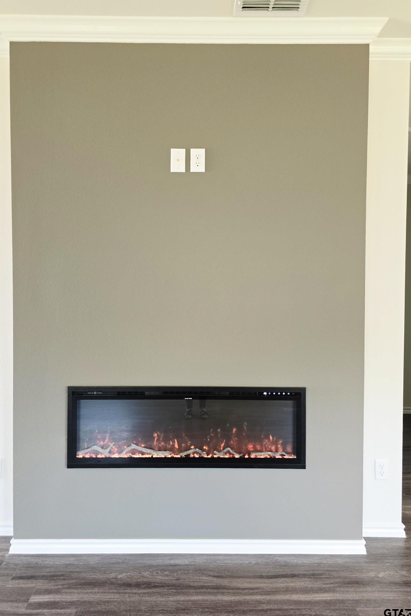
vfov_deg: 73.7
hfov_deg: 53.1
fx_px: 411
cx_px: 195
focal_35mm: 24
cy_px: 308
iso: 250
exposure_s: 1/120
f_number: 1.7
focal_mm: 6.3
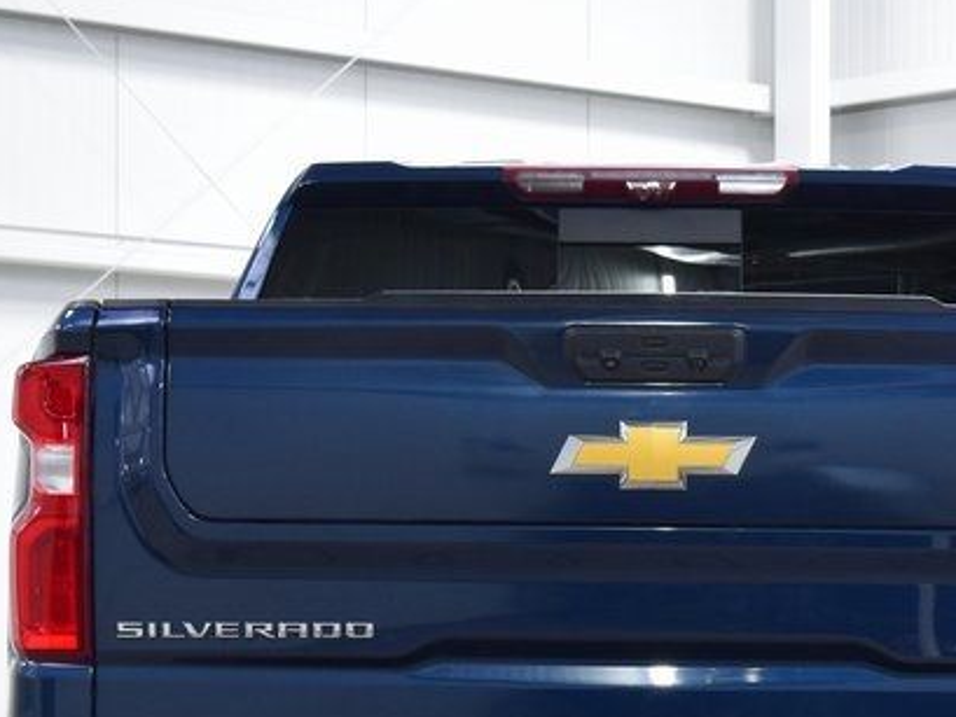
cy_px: 634
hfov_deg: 15.1
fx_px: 3591
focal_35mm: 130
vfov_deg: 11.3
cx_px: 659
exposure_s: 1/15
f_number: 6.3
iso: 800
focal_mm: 36
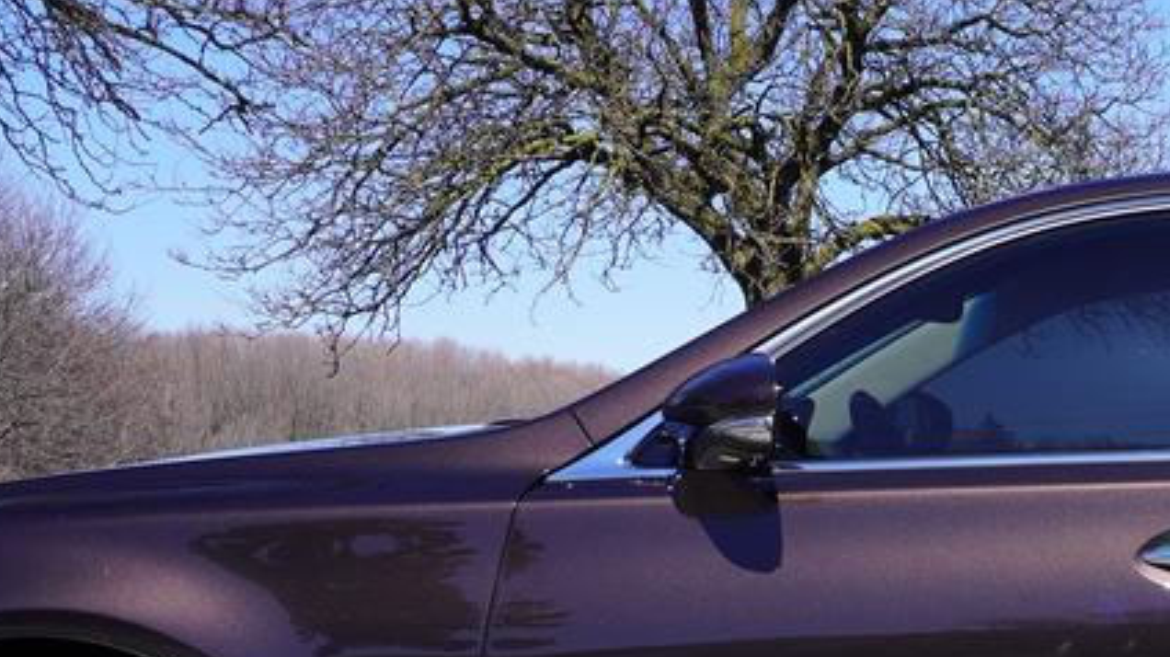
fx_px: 2357
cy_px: 500
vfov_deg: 15.8
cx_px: 1261
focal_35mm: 76
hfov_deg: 25.9
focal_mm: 16
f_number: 10
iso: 100
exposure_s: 1/160
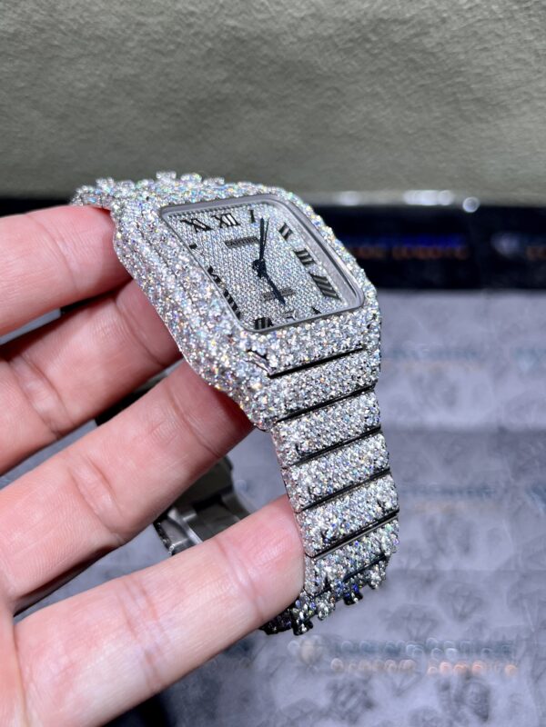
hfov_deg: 53.1
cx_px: 273
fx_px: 547
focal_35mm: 26
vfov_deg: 67.3
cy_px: 364
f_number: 1.5
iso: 50
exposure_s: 1/497
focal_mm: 5.7
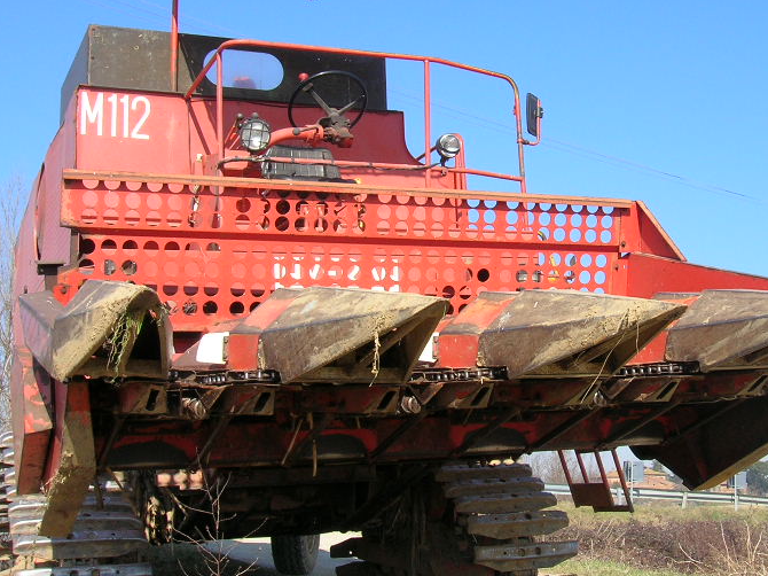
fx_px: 1153
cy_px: 227
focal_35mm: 52
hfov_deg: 36.4
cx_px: 515
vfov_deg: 27.9
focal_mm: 5.7
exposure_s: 1/266
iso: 50
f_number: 4.9
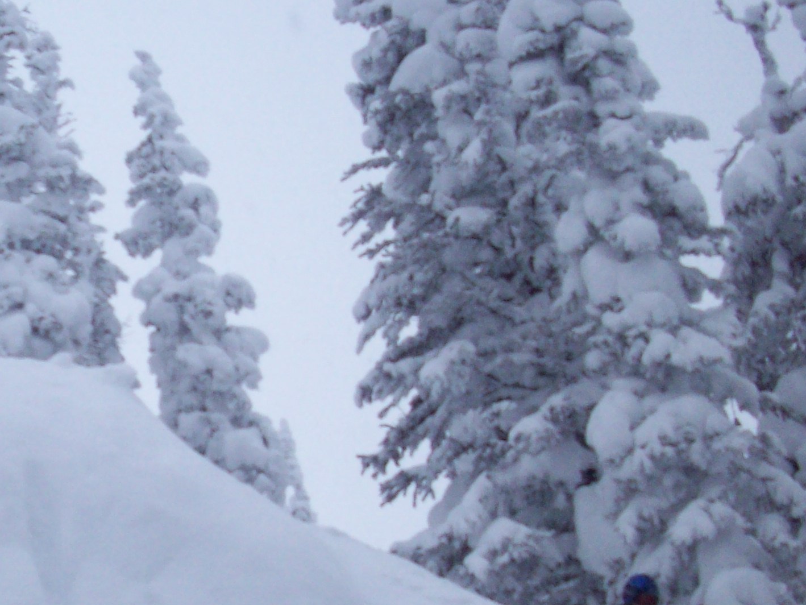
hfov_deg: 22.1
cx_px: 54
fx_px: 2003
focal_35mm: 86
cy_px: 448
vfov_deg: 17.1
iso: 80
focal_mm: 6.2
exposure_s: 1/472
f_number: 5.6
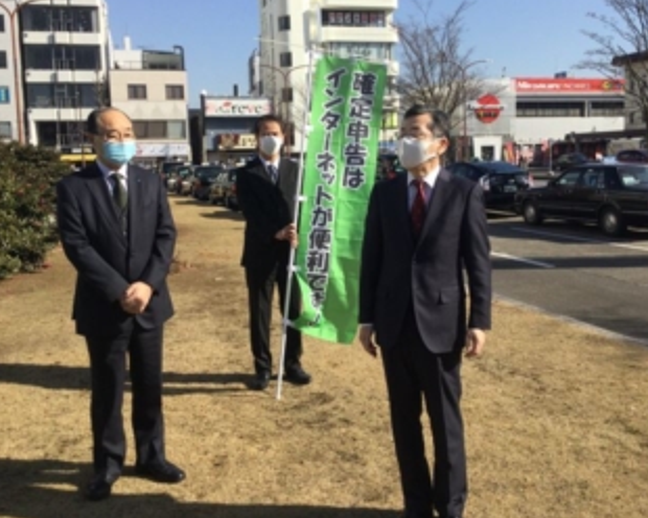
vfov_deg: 38.2
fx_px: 748
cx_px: 362
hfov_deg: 46.8
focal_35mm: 39
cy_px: 230
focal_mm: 3.3
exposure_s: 1/1335
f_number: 2.4
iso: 25
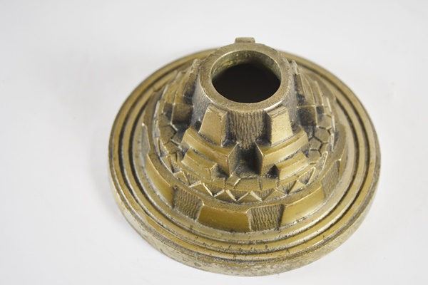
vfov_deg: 22.6
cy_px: 142
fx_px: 713
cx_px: 214
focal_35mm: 60
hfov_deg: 33.4
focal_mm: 40
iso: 560
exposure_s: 1/60
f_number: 5.3
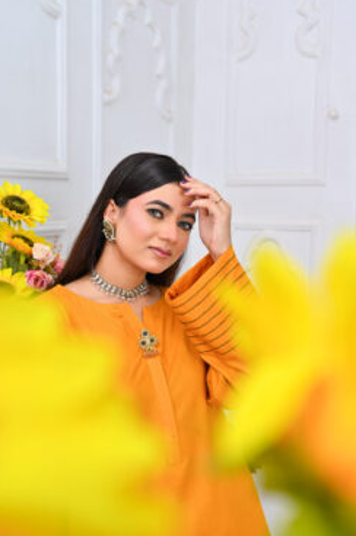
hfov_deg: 31.1
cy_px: 250
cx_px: 156
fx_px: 639
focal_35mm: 43
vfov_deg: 45.4
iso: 320
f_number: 4
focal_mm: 35
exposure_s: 1/160
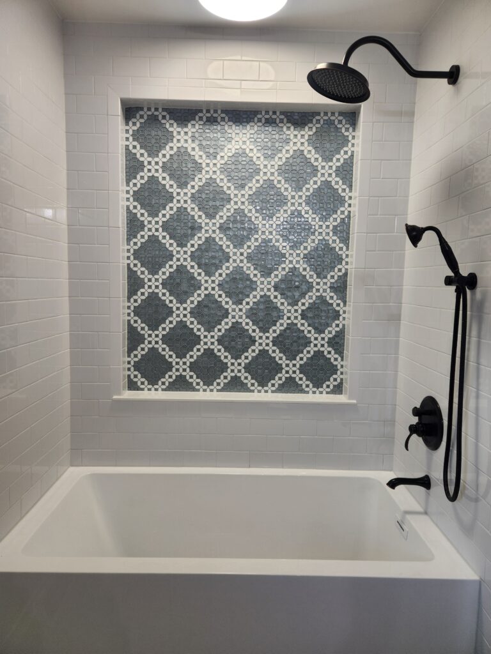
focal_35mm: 23
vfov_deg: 73.9
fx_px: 435
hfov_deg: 58.9
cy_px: 327
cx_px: 246
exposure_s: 1/120
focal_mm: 5.4
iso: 80
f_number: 1.8
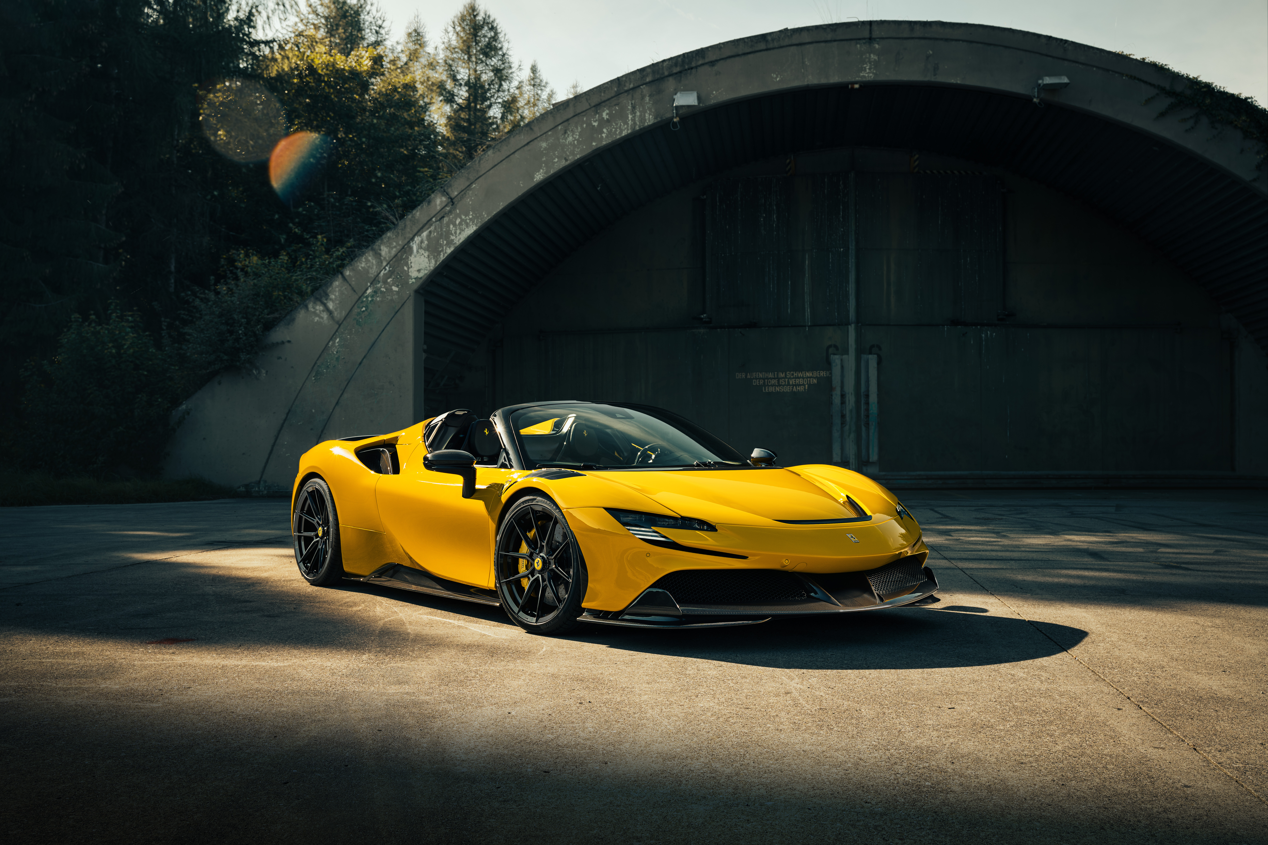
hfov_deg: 50.7
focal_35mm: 38
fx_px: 1338
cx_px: 634
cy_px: 422
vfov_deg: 35.1
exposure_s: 1/100
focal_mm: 38
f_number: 9
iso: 100
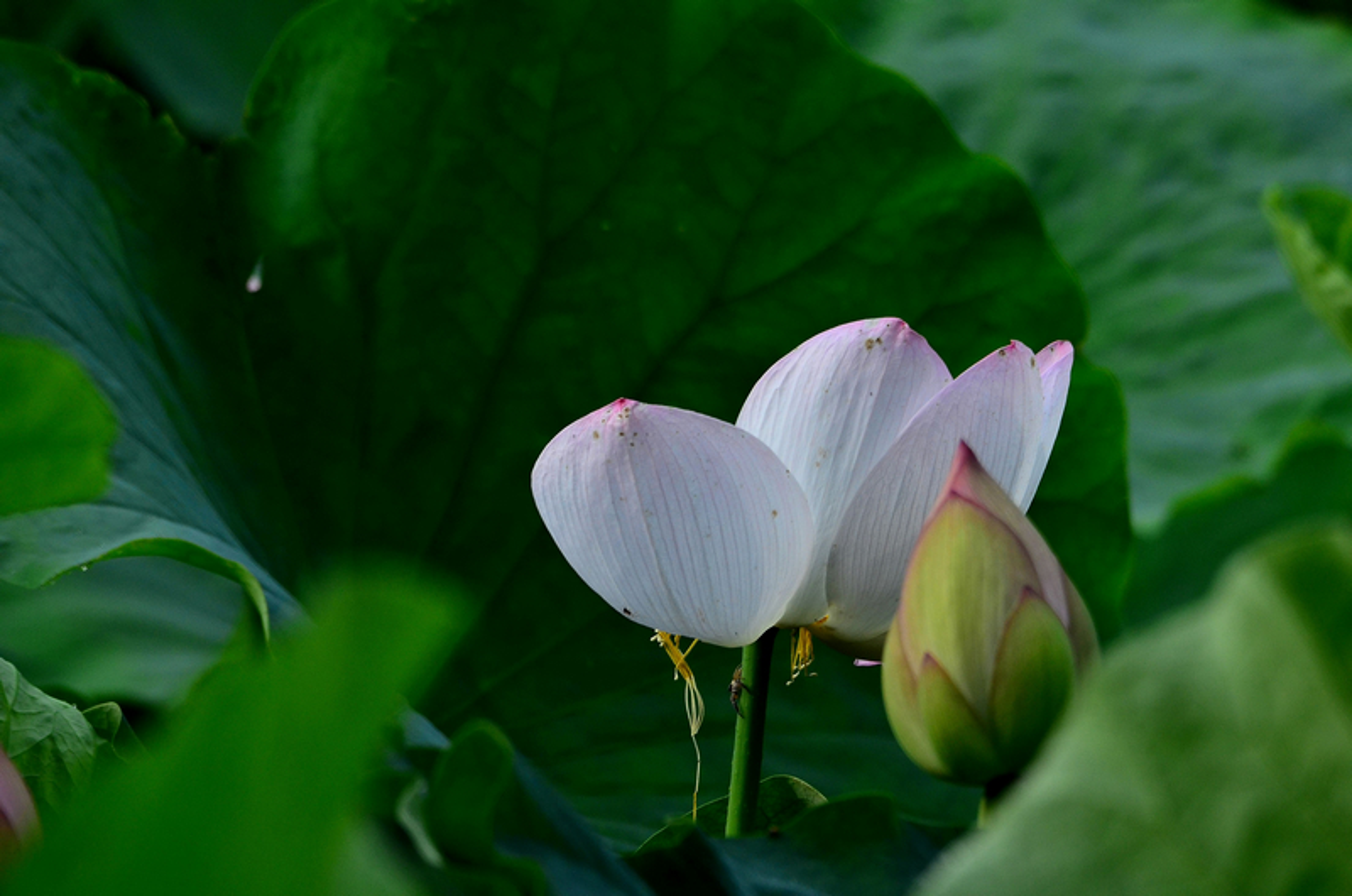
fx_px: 28110
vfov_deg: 1.8
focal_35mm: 750
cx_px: 676
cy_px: 448
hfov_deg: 2.8
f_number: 11
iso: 400
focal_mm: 500
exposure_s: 1/1000
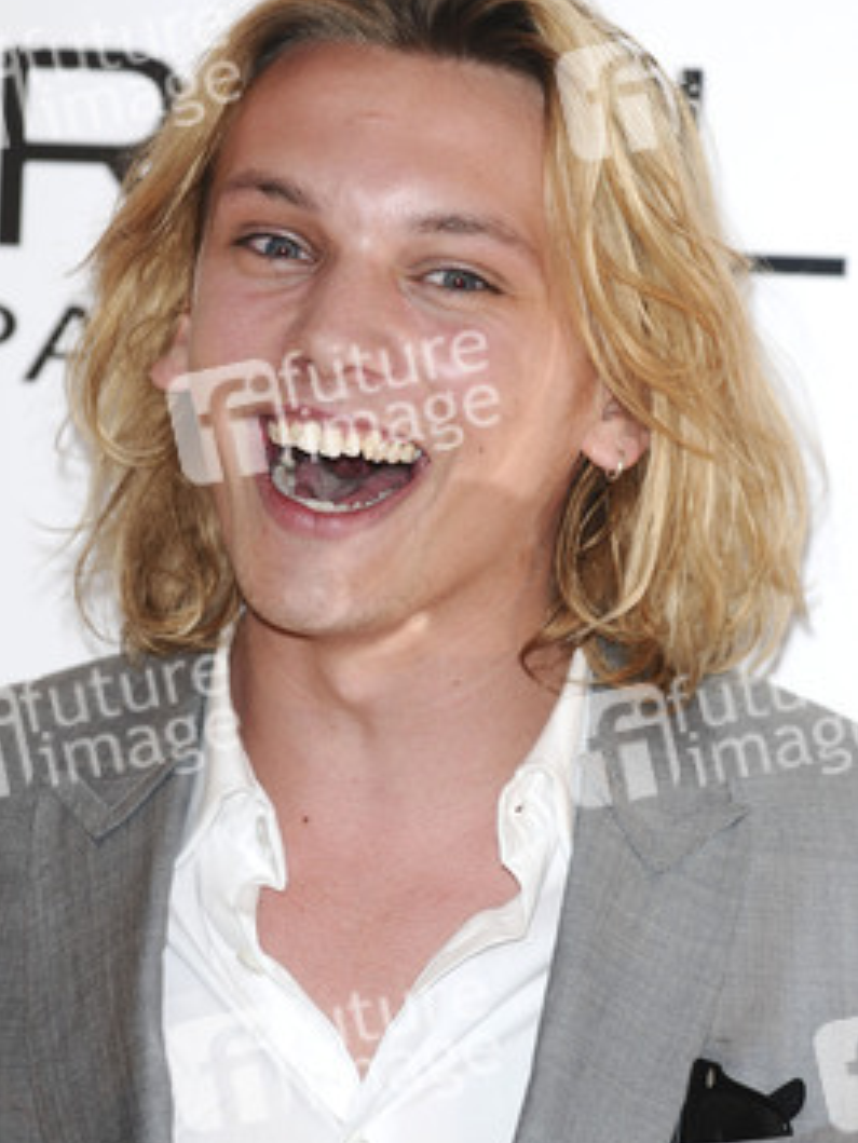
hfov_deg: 4.5
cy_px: 570
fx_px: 10800
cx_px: 429
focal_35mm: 327
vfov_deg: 6.1
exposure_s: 1/200
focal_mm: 200
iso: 250
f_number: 4
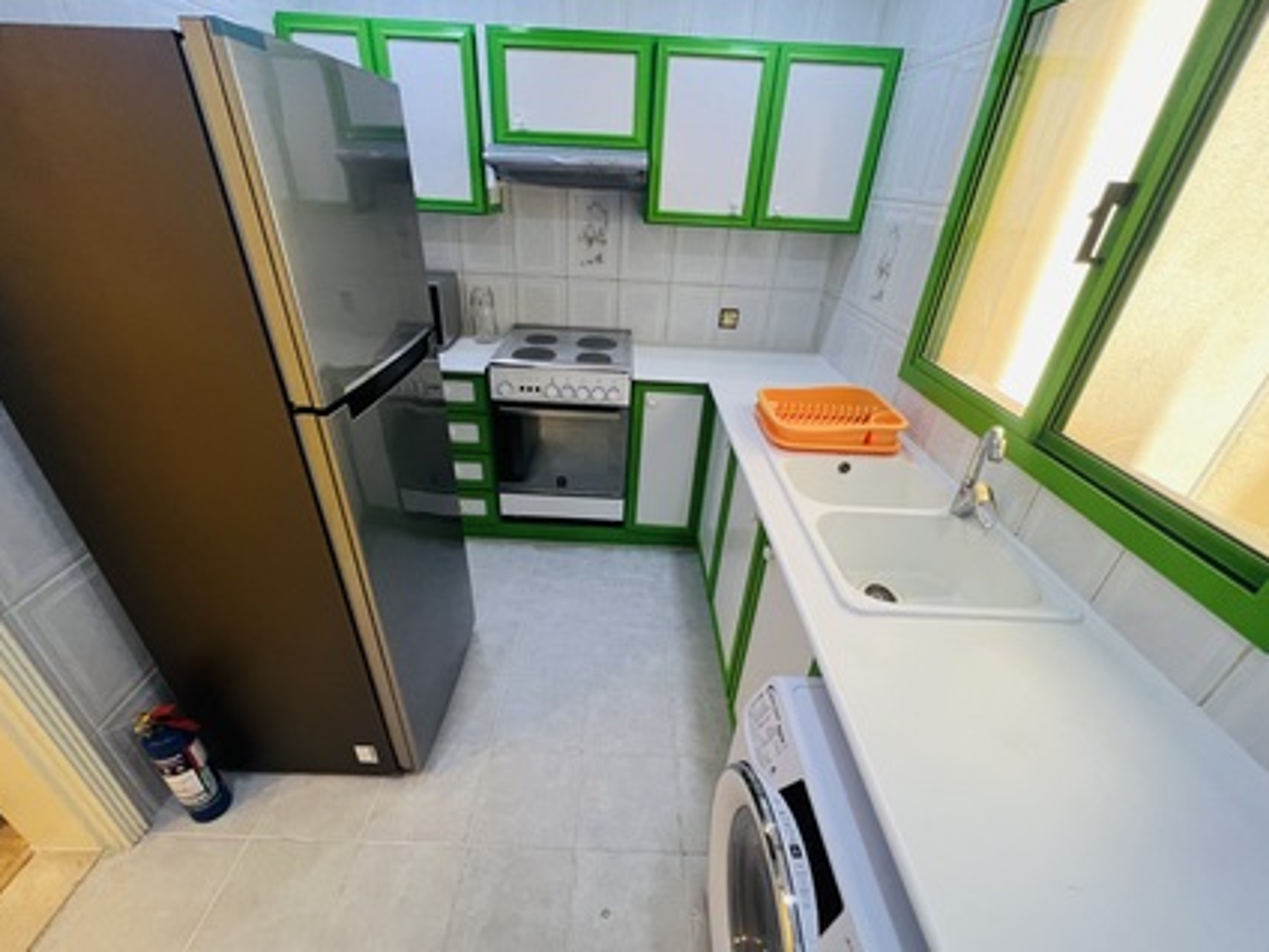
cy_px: 507
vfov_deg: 85.6
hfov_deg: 102.0
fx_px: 513
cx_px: 621
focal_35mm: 14
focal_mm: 1.57
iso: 250
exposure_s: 1/50
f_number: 1.8
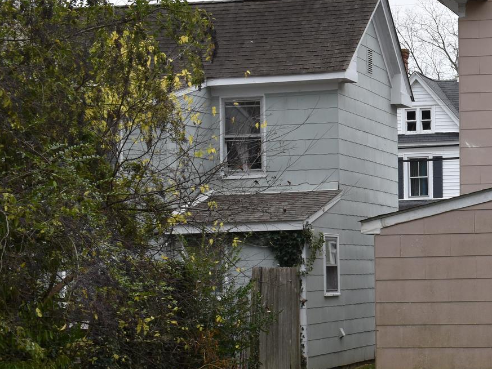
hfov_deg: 19.0
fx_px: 1395
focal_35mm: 98
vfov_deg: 15.1
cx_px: 576
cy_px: 226
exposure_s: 1/250
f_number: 8
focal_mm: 29
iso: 280
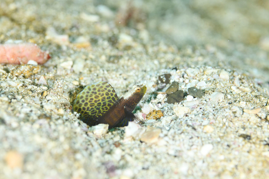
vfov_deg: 13.0
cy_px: 90
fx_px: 785
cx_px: 134
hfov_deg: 19.5
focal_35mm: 105
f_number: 9
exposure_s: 1/250
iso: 100
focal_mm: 105
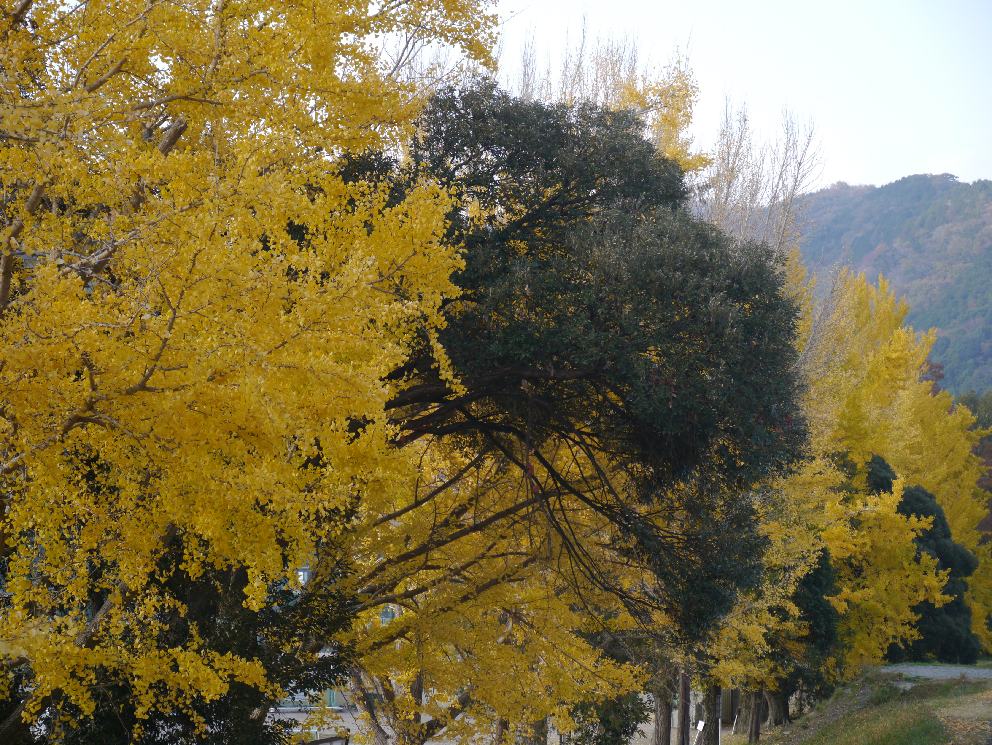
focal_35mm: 84
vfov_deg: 17.6
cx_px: 496
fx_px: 2408
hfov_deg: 23.3
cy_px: 372
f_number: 5.6
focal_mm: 42
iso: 160
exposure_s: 1/125
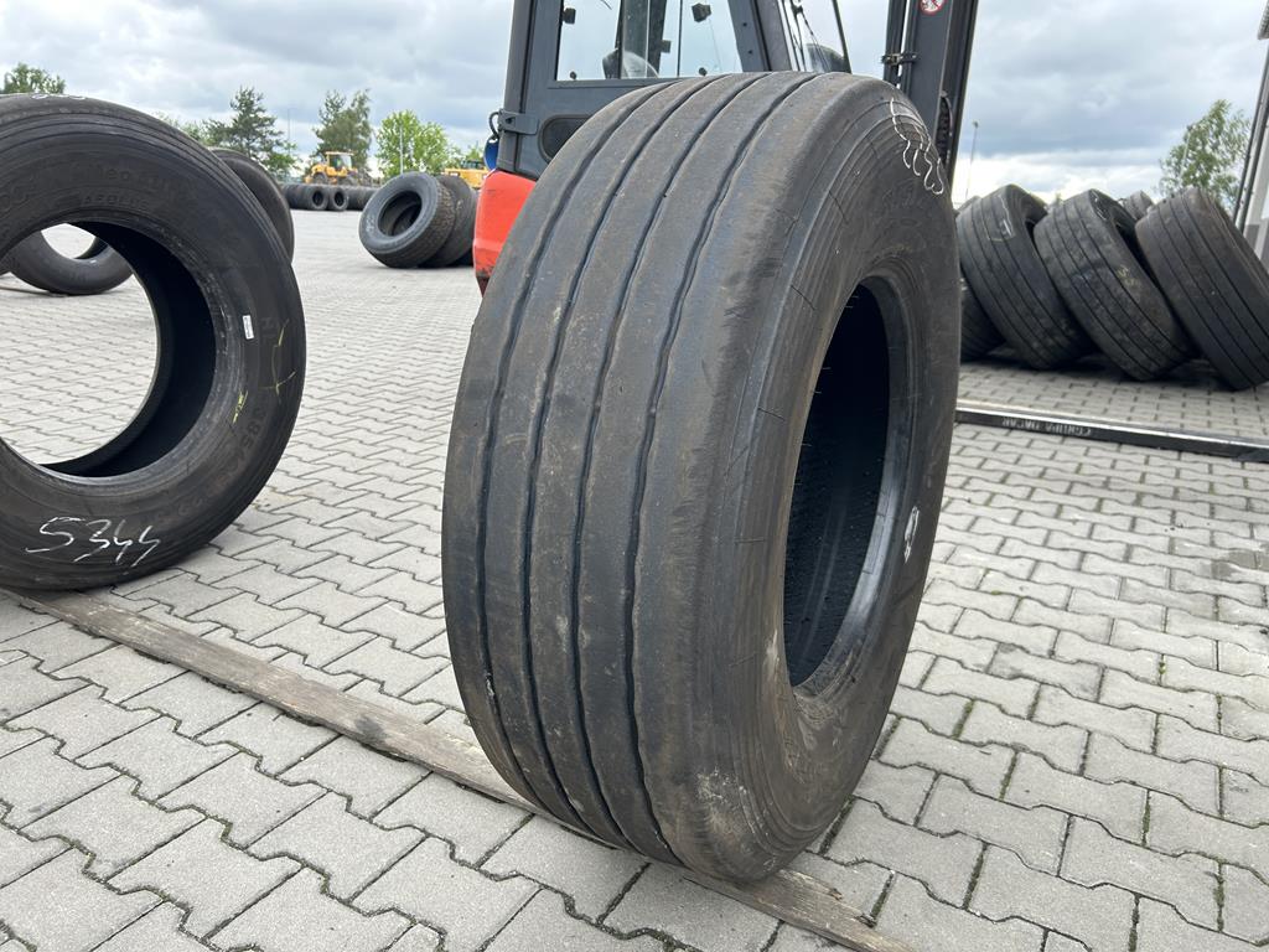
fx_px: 953
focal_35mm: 26
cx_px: 634
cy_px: 476
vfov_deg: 53.1
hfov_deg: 67.3
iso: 40
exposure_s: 1/289
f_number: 1.5
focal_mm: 5.7
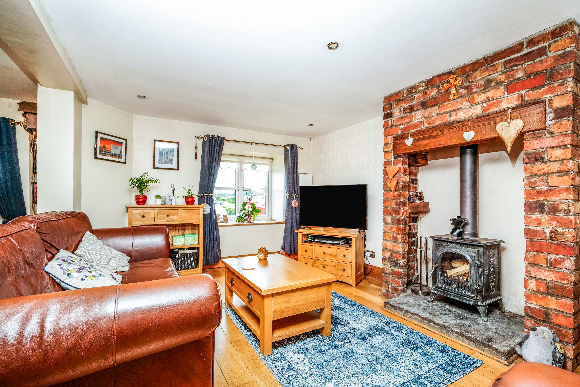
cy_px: 194
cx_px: 290
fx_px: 242
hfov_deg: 100.4
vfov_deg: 77.3
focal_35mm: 15
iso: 400
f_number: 8
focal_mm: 15
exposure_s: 1/60
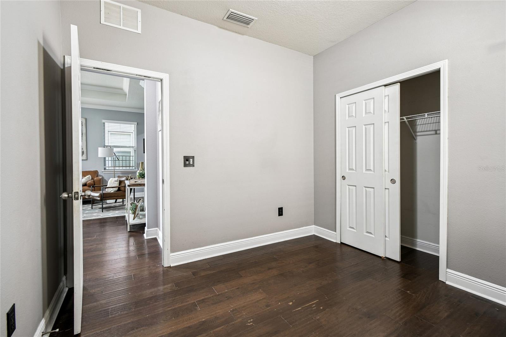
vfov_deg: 77.3
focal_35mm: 15
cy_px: 168
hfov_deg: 100.4
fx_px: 211
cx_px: 253
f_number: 7.1
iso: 100
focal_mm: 10
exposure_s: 1/2.5
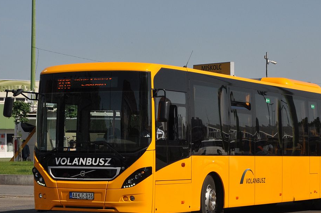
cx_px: 192
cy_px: 112
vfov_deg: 13.2
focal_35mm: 104
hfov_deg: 19.7
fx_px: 924
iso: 400
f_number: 6.3
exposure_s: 1/1600
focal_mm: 45
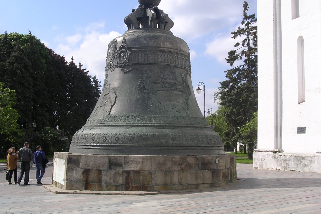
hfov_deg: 41.1
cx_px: 161
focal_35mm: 48
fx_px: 428
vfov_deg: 28.0
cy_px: 95
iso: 100
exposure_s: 1/272
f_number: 6.1
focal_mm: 7.1
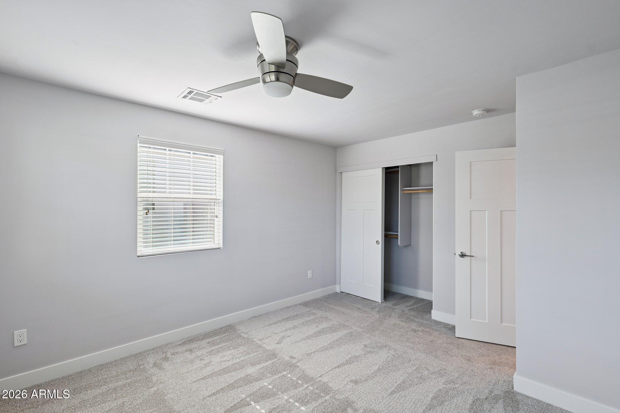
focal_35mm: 16
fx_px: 276
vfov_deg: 73.7
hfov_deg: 96.7
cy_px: 206
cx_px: 310
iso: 400
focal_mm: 16
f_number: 8
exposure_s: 1/40
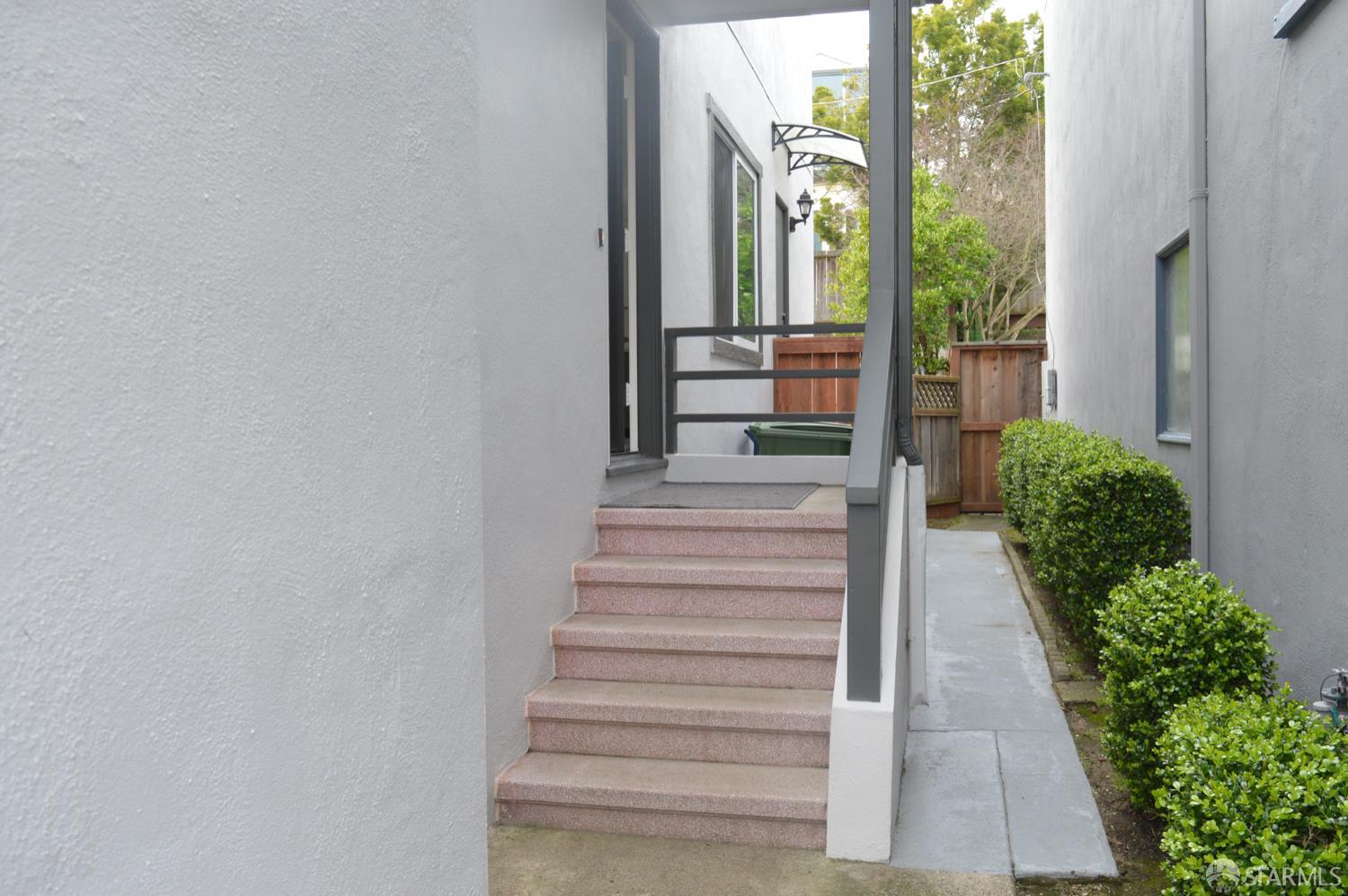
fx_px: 1234
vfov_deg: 39.9
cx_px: 674
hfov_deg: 57.3
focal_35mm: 33
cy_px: 448
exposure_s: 1/125
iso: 360
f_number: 8
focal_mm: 22
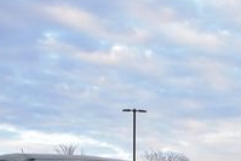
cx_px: 216
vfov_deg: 14.8
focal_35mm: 87
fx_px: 583
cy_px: 226
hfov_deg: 22.8
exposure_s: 1/250
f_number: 4.5
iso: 400
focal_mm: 18
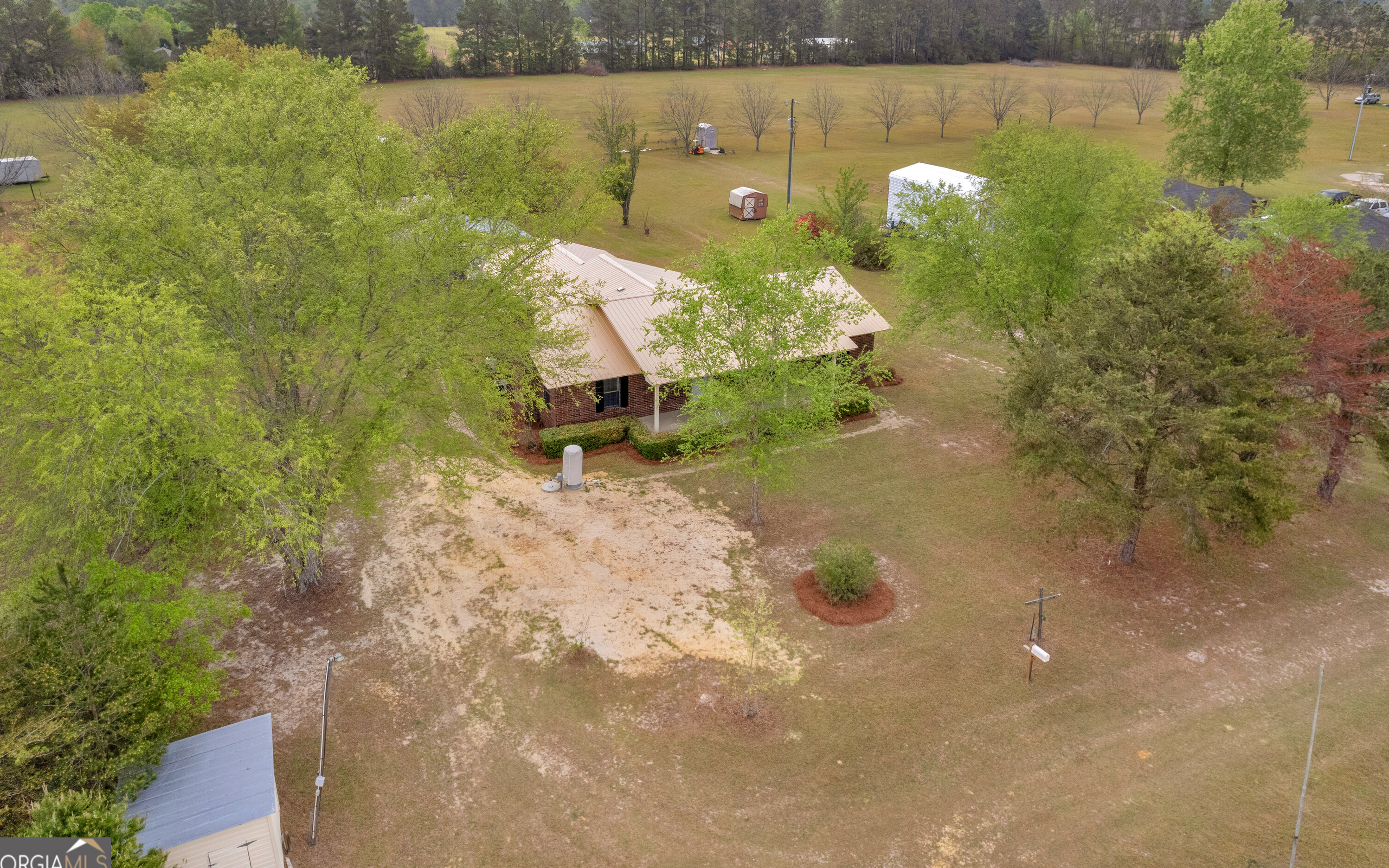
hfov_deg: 77.2
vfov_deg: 53.0
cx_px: 682
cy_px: 410
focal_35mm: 23
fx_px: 871
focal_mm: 8.38
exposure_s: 1/1250
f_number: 2.8
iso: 130
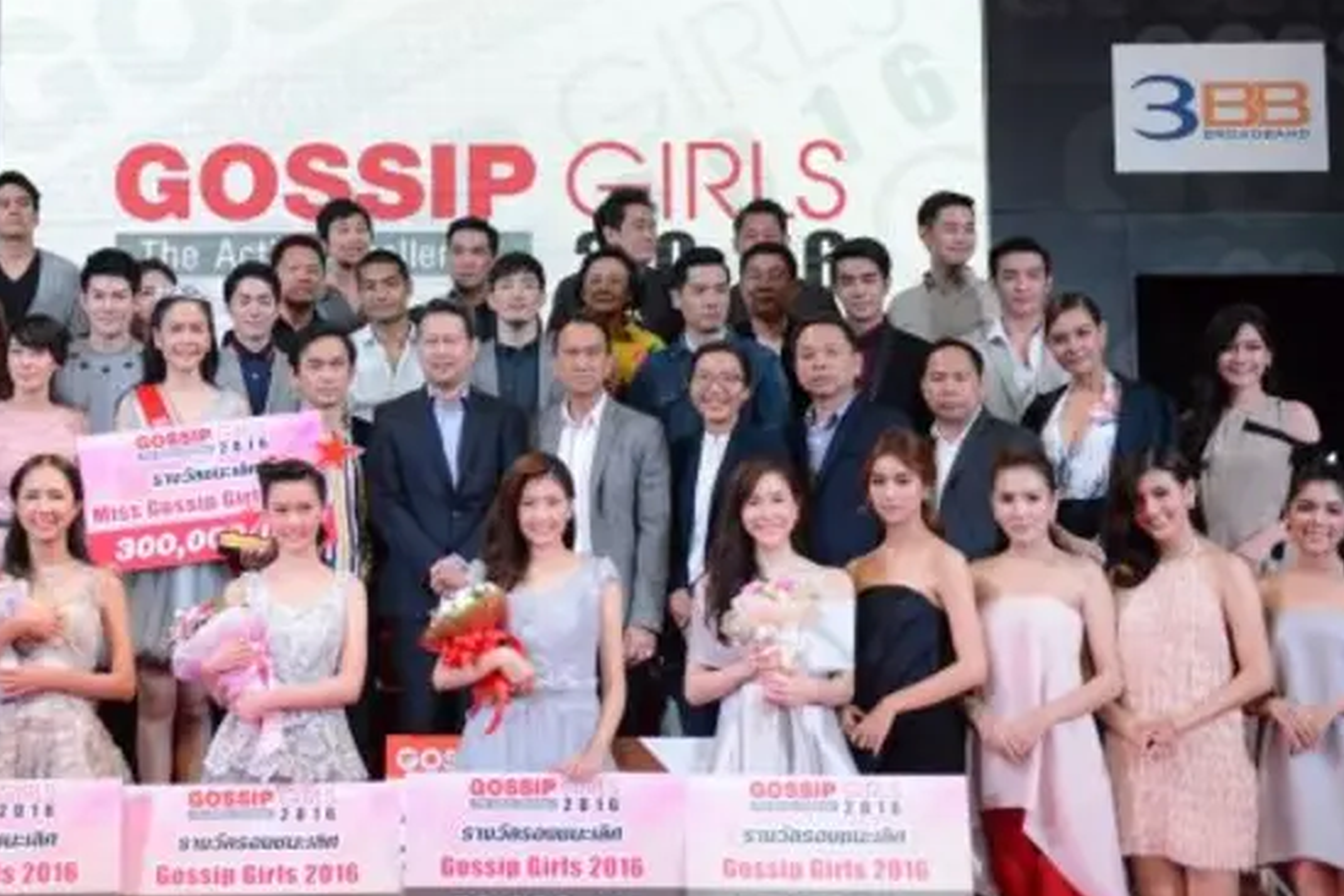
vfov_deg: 19.2
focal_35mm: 71
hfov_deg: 28.2
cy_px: 353
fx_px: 2650
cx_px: 431
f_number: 2.8
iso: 4000
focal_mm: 50
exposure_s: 1/3200
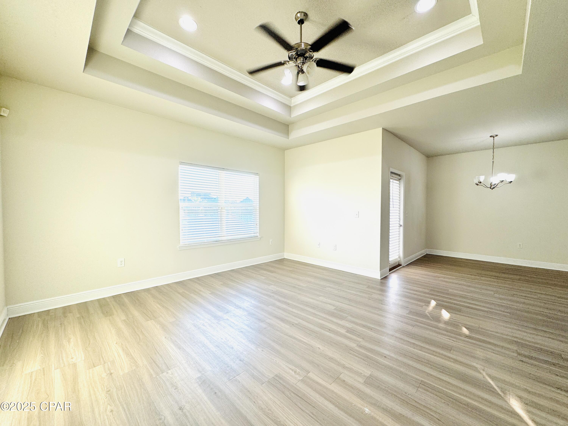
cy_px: 213
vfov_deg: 85.7
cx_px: 284
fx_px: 230
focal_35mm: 14
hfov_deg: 102.1
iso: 50
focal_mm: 2.22
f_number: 2.2
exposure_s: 1/120
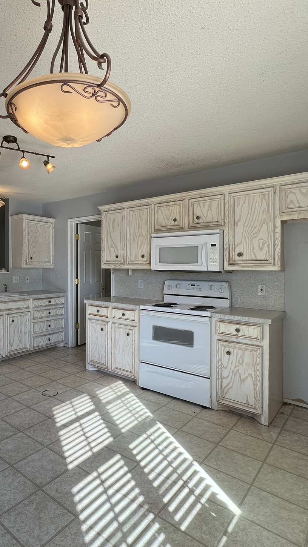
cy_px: 265
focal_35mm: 20
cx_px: 78
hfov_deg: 53.4
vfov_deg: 86.6
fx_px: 290
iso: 32
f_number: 1.8
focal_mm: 1.57
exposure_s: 1/120
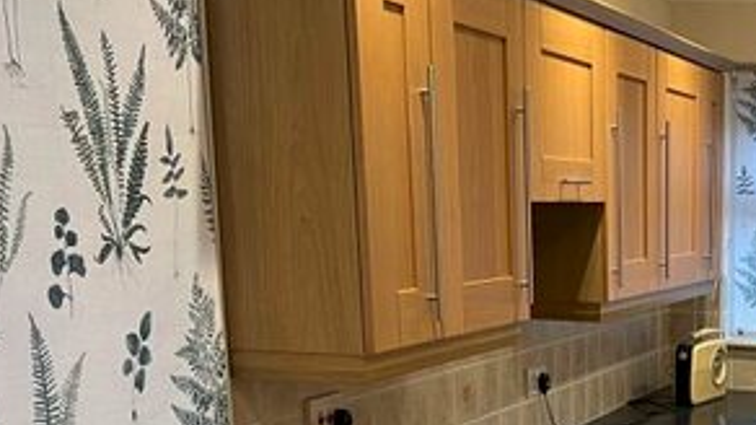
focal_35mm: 68
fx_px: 1363
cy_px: 535
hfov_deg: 28.7
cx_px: 790
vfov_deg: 16.8
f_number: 1.5
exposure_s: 1/50
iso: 80
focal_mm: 5.7
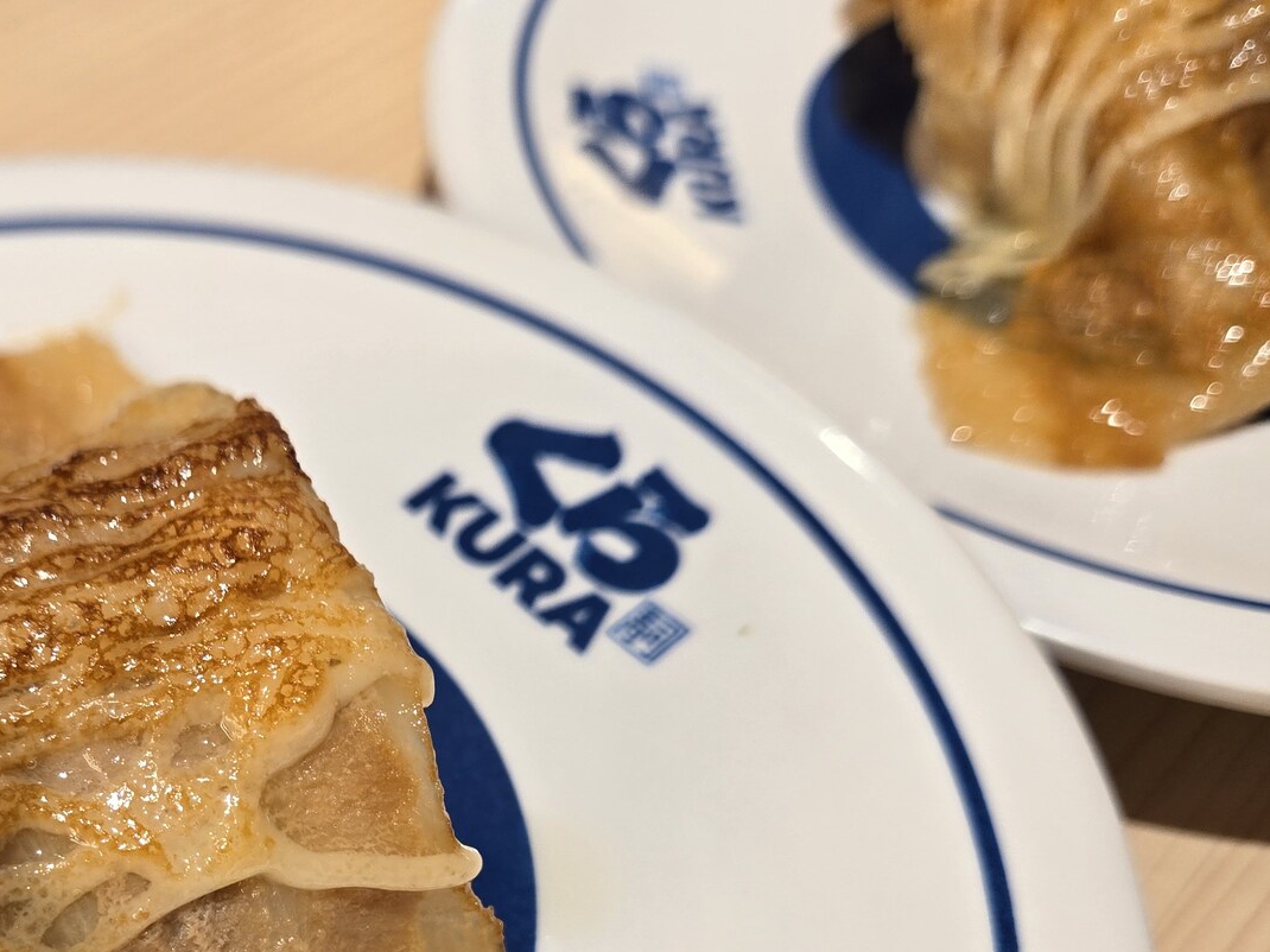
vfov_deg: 32.2
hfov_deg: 42.3
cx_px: 290
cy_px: 824
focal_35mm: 43
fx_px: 1577
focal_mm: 5.4
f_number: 1.8
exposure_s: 1/100
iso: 80
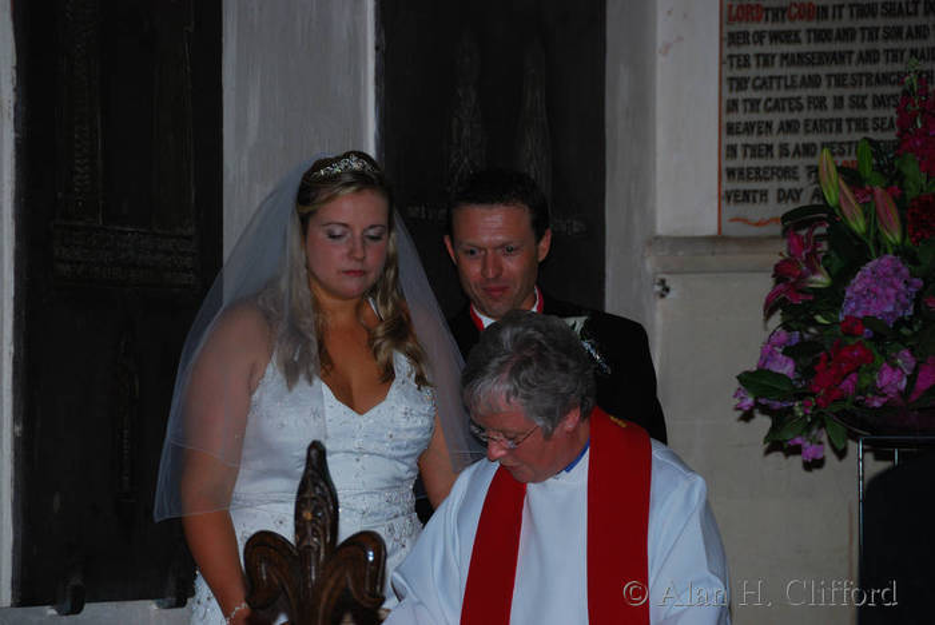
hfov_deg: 6.9
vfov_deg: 4.6
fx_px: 7798
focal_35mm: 300
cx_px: 468
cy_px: 312
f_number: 5.6
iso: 280
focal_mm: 200
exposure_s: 1/200
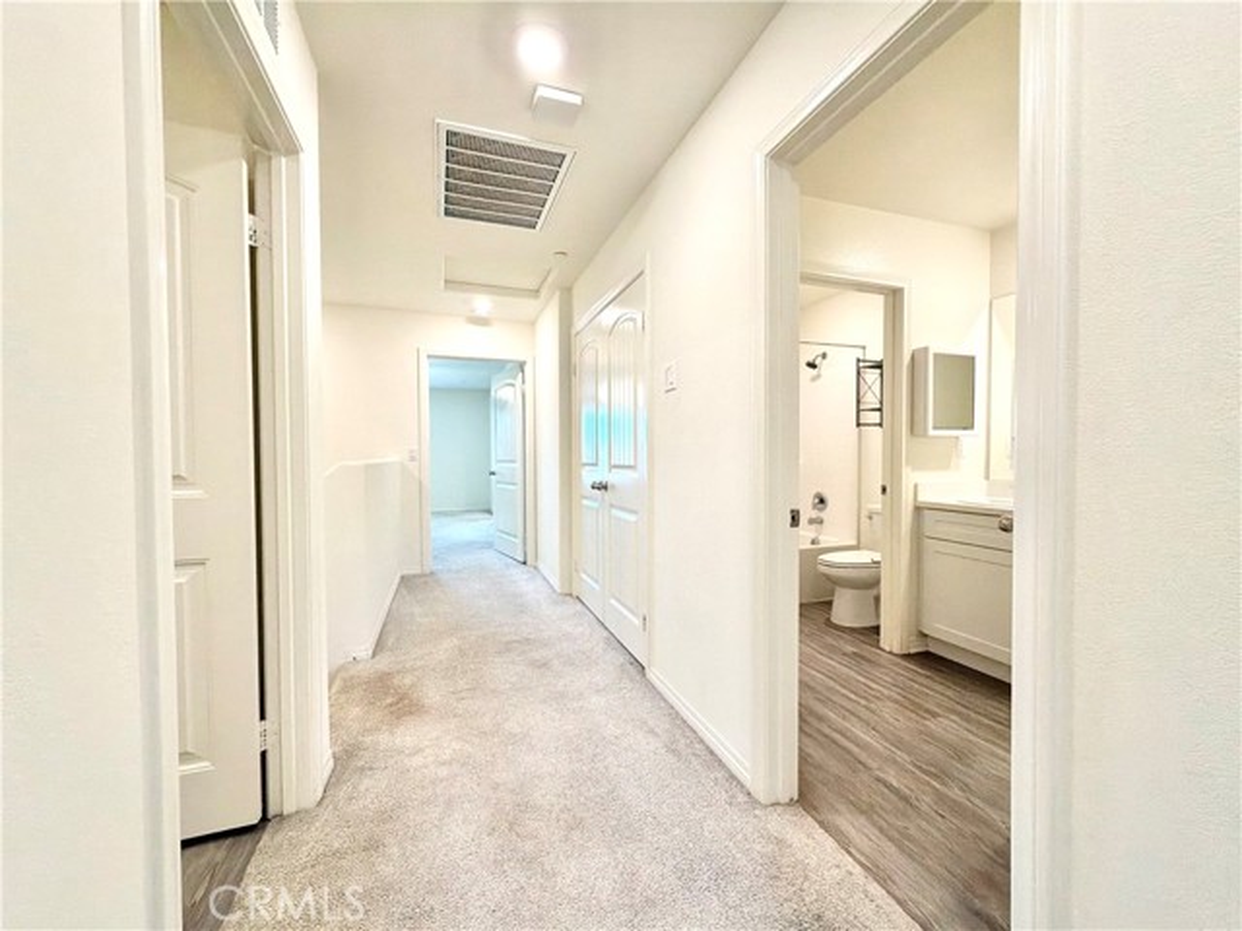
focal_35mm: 14
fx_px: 502
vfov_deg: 85.7
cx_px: 621
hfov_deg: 102.1
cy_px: 466
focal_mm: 2.22
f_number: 2.2
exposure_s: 1/120
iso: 250
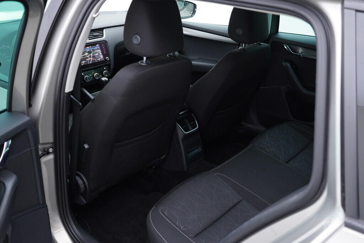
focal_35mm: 36
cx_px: 182
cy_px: 122
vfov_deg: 36.9
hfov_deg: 53.1
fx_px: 364
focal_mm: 24
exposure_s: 1/40
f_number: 2.8
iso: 160
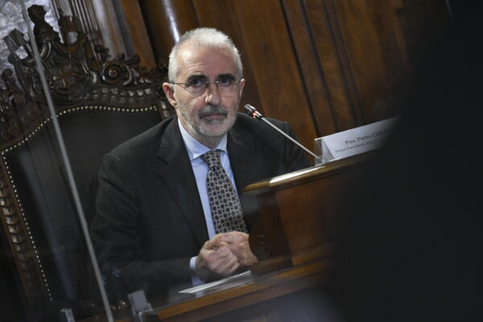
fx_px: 4025
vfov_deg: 4.6
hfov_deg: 6.9
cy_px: 161
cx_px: 242
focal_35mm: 300
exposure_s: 1/160
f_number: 4
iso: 4000
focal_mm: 200
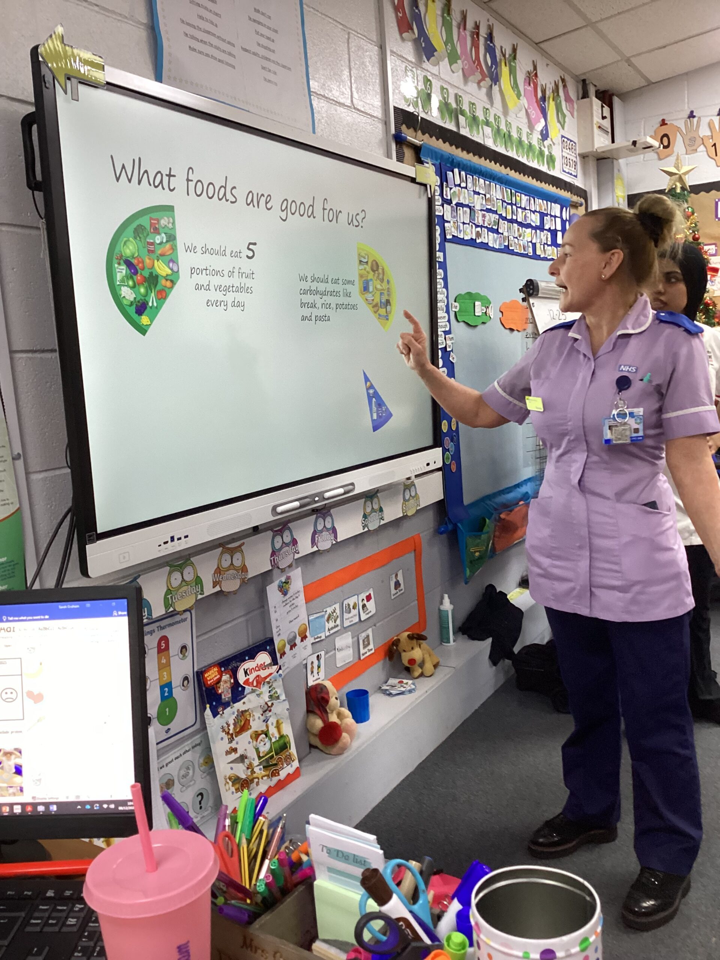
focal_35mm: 31
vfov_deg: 58.4
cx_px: 360
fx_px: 860
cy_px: 480
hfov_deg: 45.4
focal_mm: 3.3
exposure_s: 1/50
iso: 250
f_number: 2.4
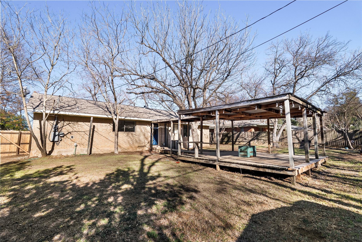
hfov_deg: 96.7
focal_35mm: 16
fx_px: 161
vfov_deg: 73.8
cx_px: 181
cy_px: 121
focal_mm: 16
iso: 250
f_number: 8
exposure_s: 1/100
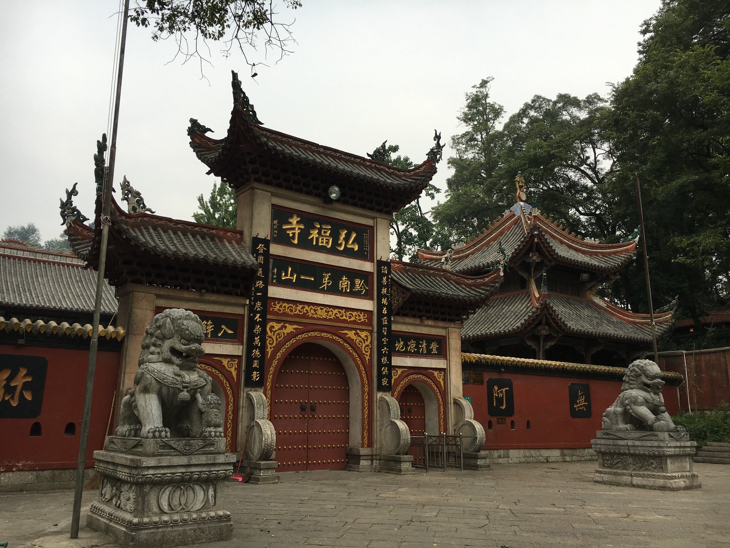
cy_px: 274
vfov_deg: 48.2
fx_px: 612
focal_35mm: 29
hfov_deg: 61.7
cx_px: 365
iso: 25
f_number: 2.2
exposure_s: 1/201
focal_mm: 4.15
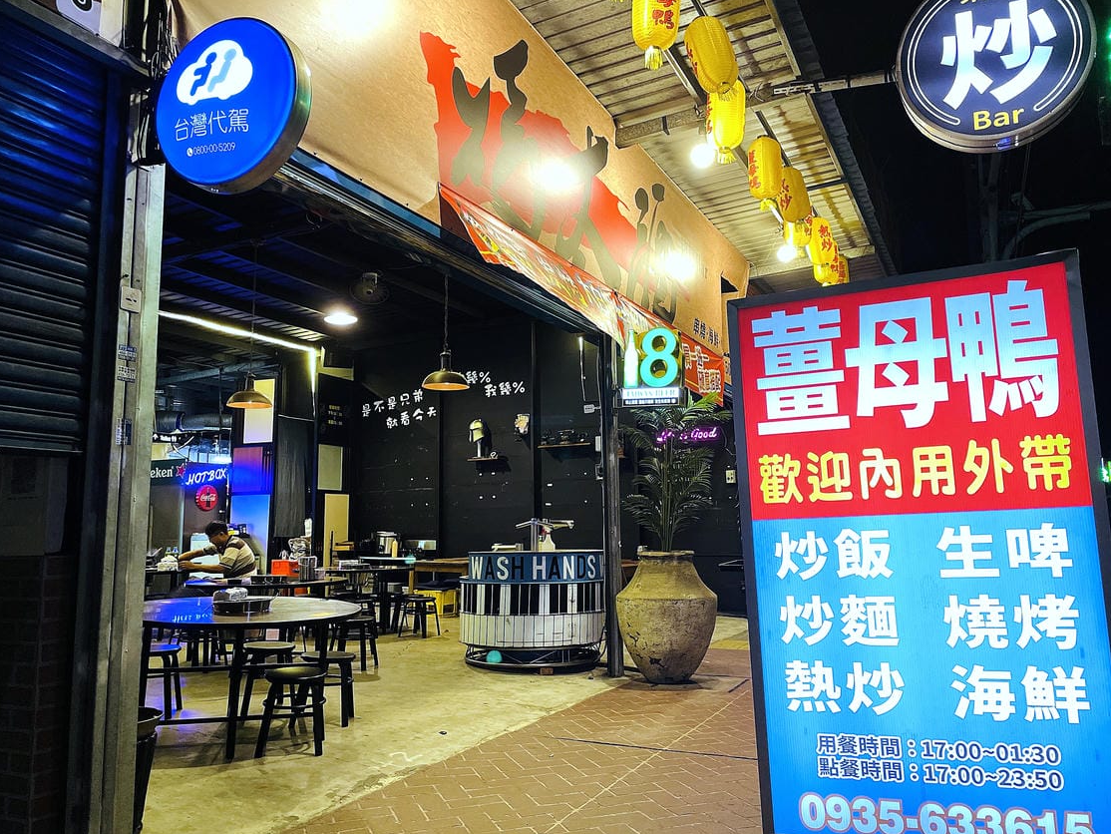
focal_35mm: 28
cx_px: 593
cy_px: 415
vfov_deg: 49.8
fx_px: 899
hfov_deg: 63.4
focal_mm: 4.2
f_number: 1.6
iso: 80
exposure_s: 1/60
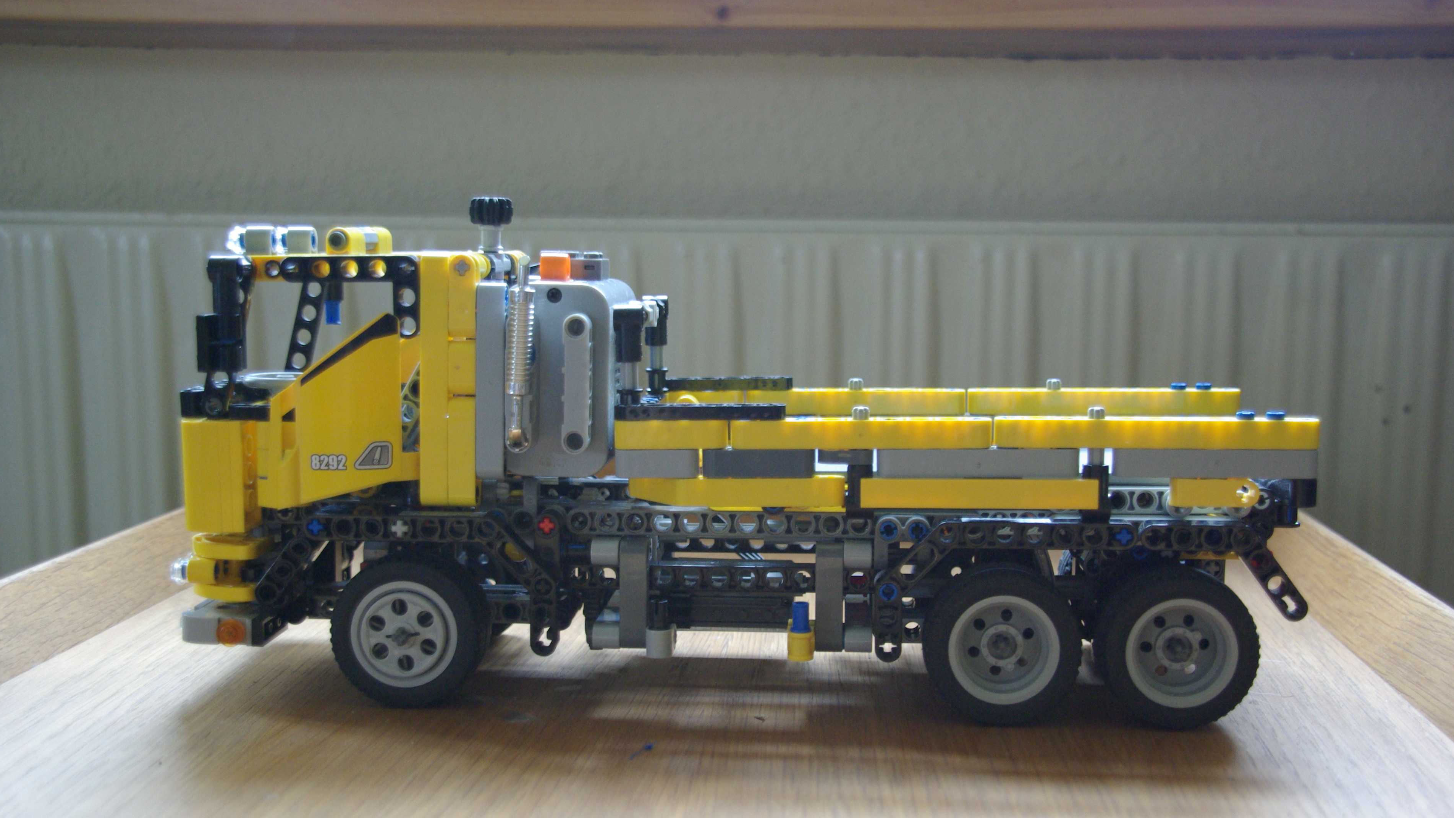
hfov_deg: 42.9
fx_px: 1851
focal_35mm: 48
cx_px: 737
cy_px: 457
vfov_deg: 24.9
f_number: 4.5
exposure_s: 1/60
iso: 800
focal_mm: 30
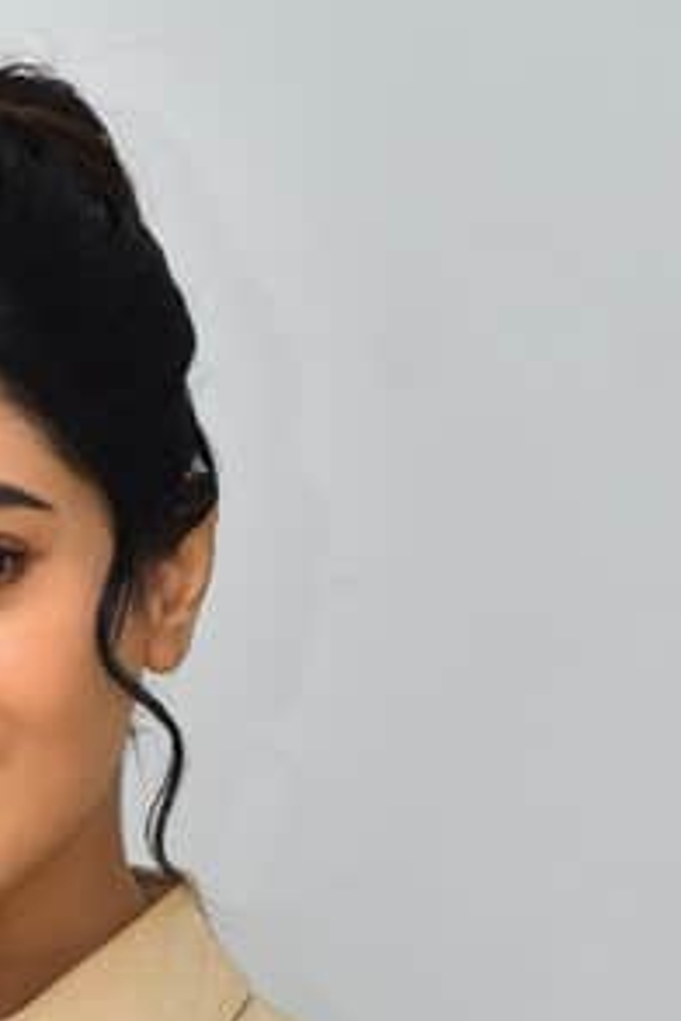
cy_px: 1584
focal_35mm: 310
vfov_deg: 6.5
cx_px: -3
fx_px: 8796
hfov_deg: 4.4
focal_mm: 95
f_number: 6.3
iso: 2000
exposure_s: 1/125
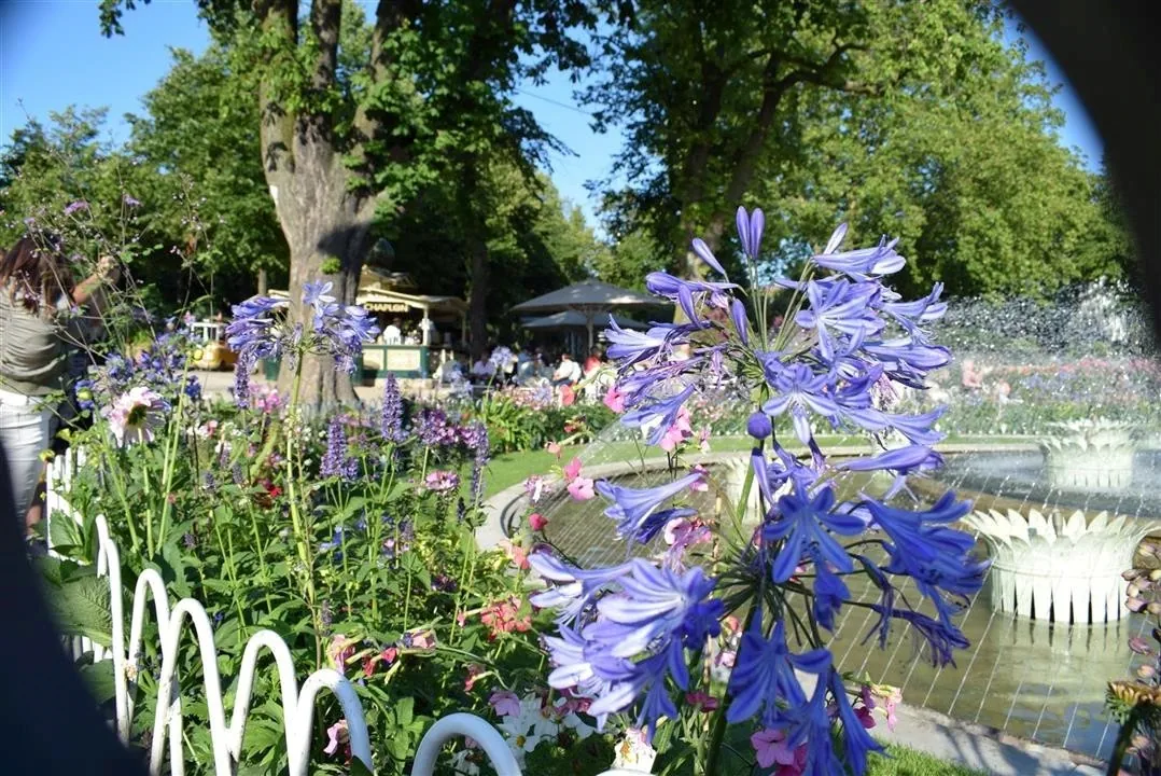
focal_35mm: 27
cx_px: 580
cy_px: 388
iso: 200
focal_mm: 18
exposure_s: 1/320
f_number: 9
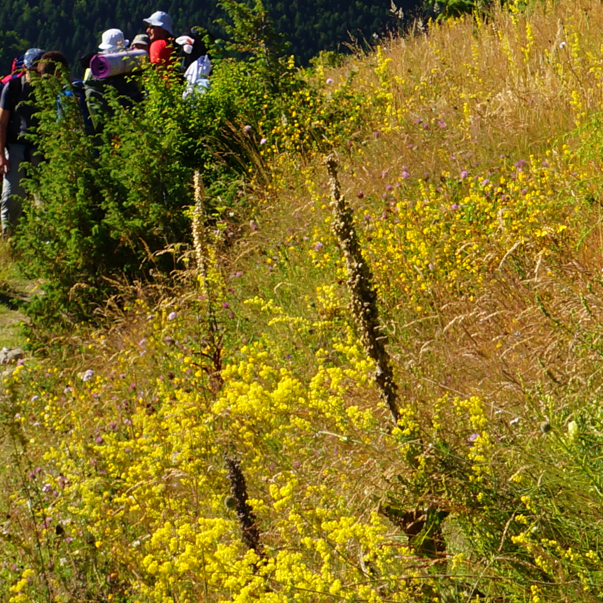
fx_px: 2523
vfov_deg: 13.2
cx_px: 355
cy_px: -140
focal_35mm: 128
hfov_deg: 13.6
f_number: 5.6
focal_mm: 20
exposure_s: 1/125
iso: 100
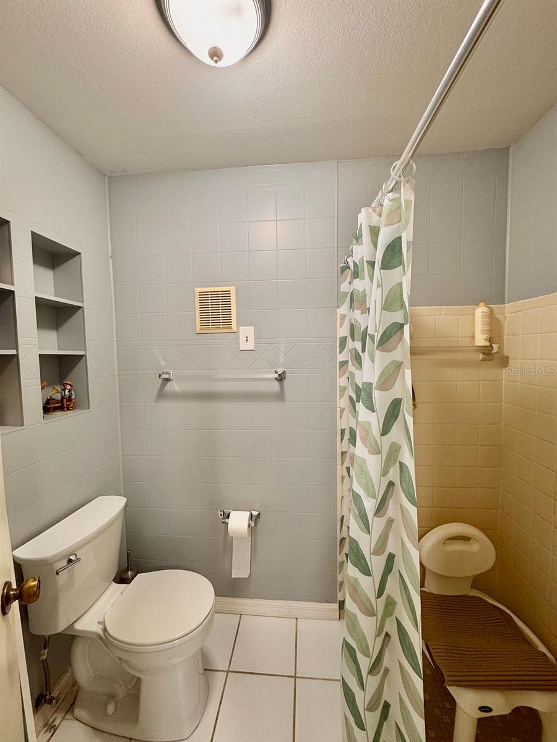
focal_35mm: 14
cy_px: 371
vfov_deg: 102.1
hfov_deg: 85.7
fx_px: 300
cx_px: 278
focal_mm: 2.22
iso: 200
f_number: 2.2
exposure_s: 1/60
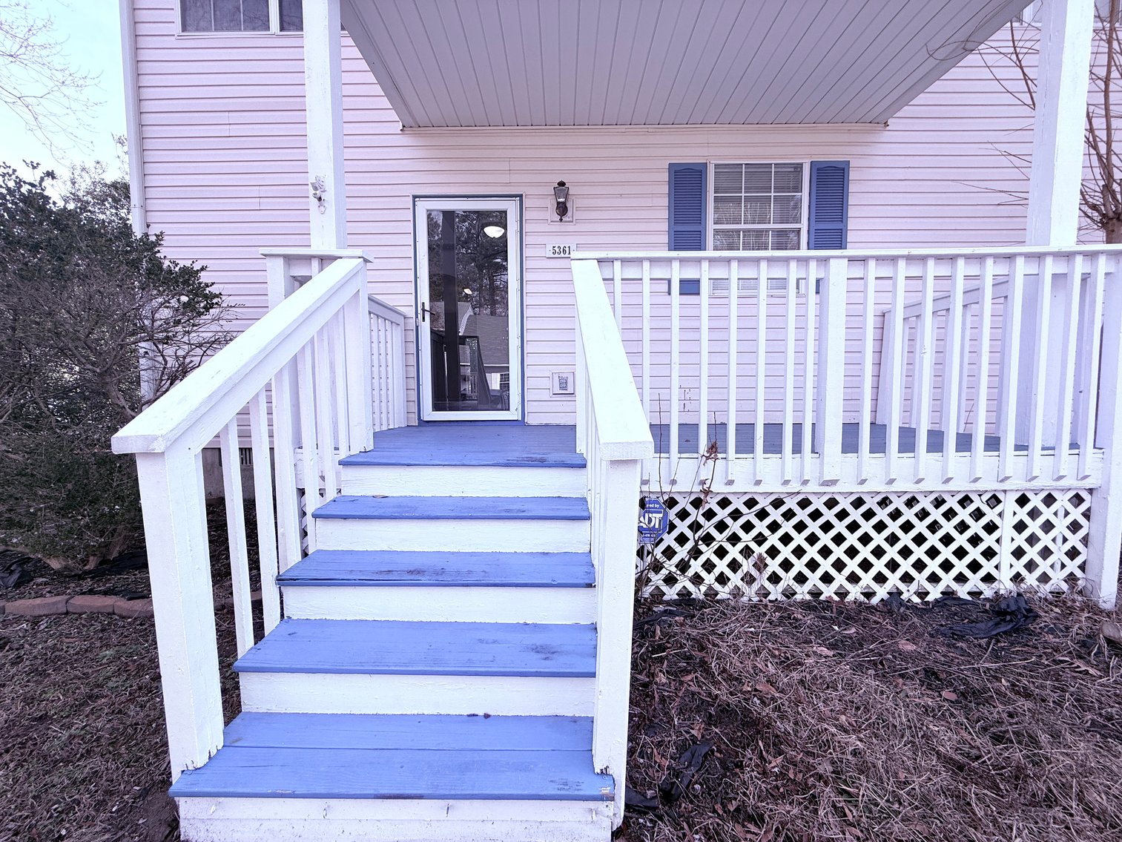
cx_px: 561
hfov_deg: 102.1
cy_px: 421
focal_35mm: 14
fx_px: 454
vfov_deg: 85.7
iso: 50
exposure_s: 1/644
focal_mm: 2.22
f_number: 2.2
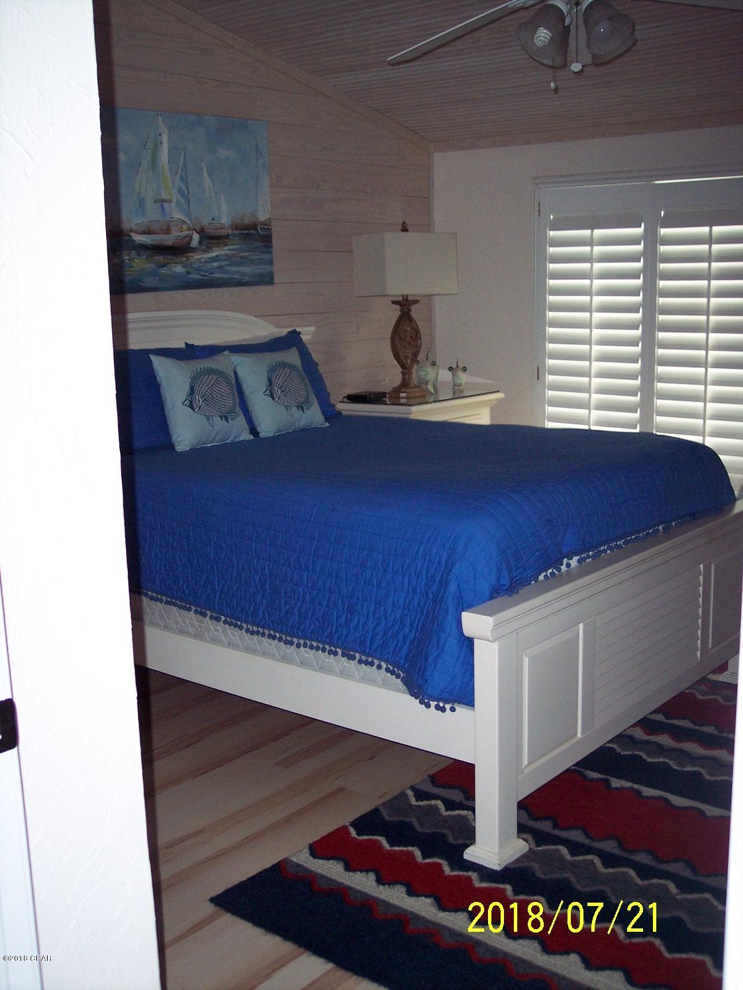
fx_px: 1116
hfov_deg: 36.8
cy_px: 495
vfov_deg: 47.9
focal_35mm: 39
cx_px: 372
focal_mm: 8
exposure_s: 1/60
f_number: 2.8
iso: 140
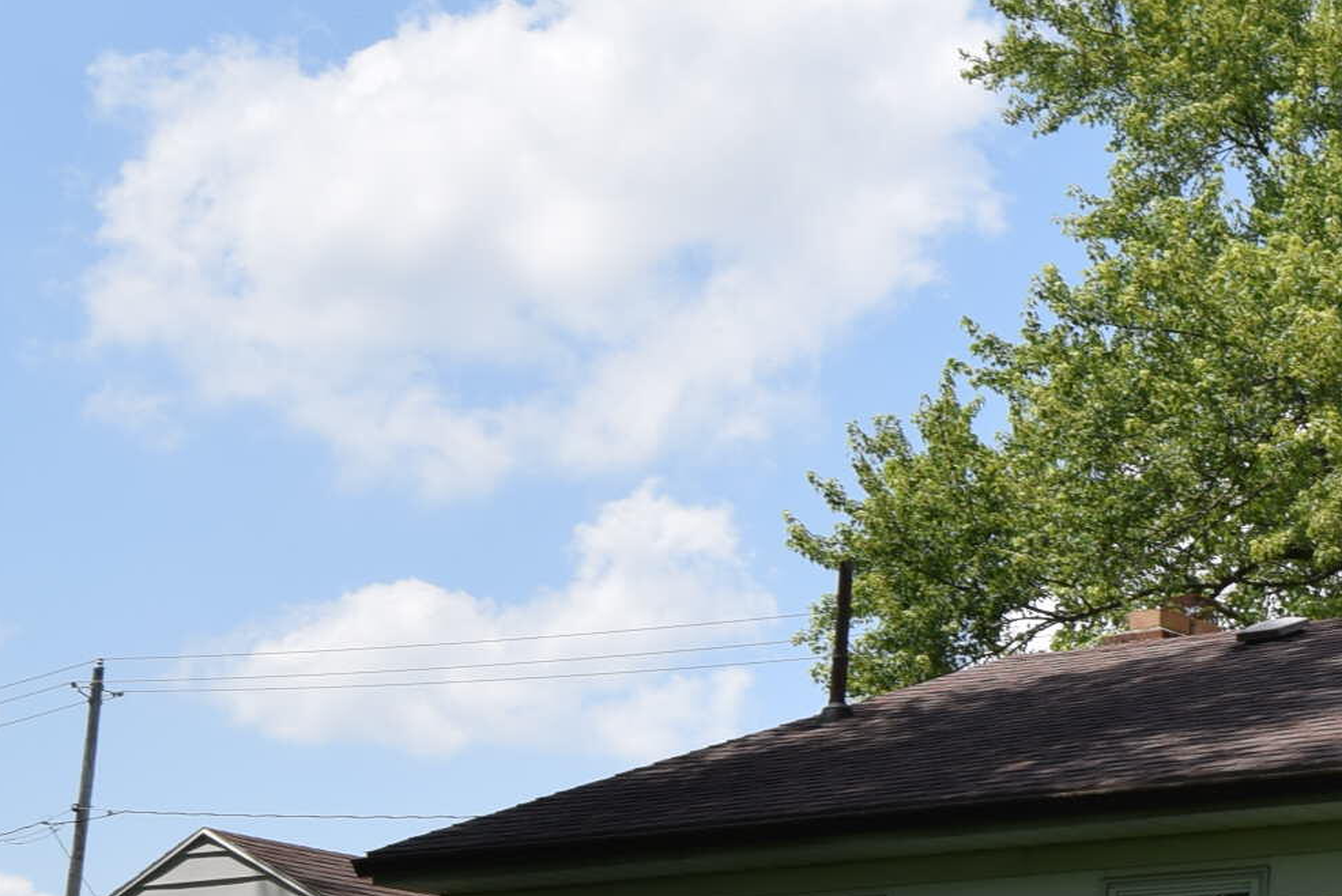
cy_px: 956
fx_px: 3395
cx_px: 1659
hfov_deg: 20.7
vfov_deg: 14.7
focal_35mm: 91
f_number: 9
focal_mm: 20
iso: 200
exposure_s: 1/320
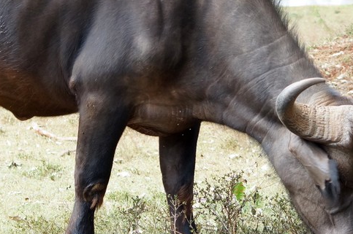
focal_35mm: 262
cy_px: 54
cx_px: 222
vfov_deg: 5.2
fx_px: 2566
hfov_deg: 7.9
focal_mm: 70
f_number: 5.6
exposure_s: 1/400
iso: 800
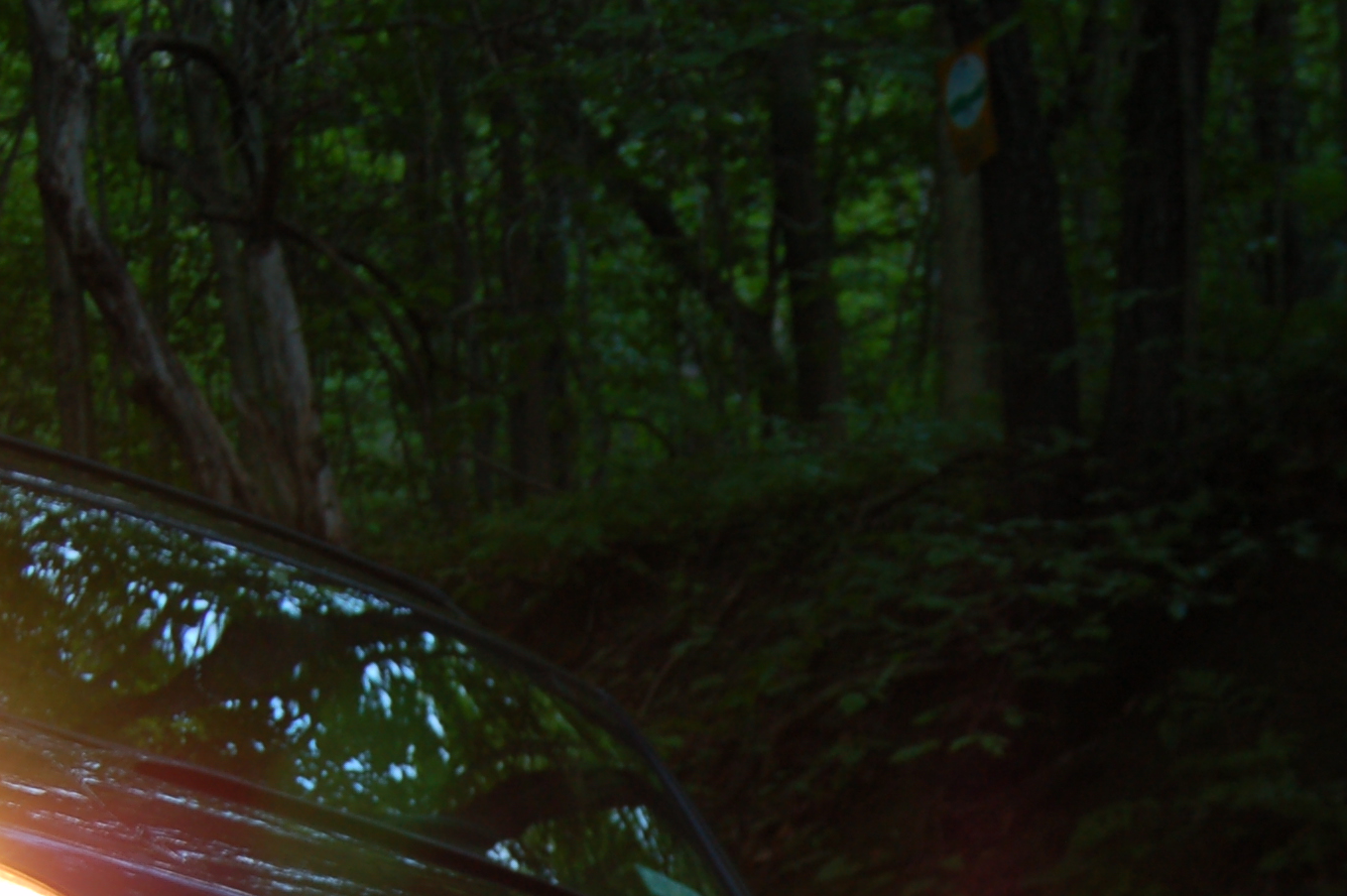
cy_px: 945
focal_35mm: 93
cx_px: 592
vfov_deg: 14.4
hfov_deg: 21.9
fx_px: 3477
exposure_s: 1/13
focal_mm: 28
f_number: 4.2
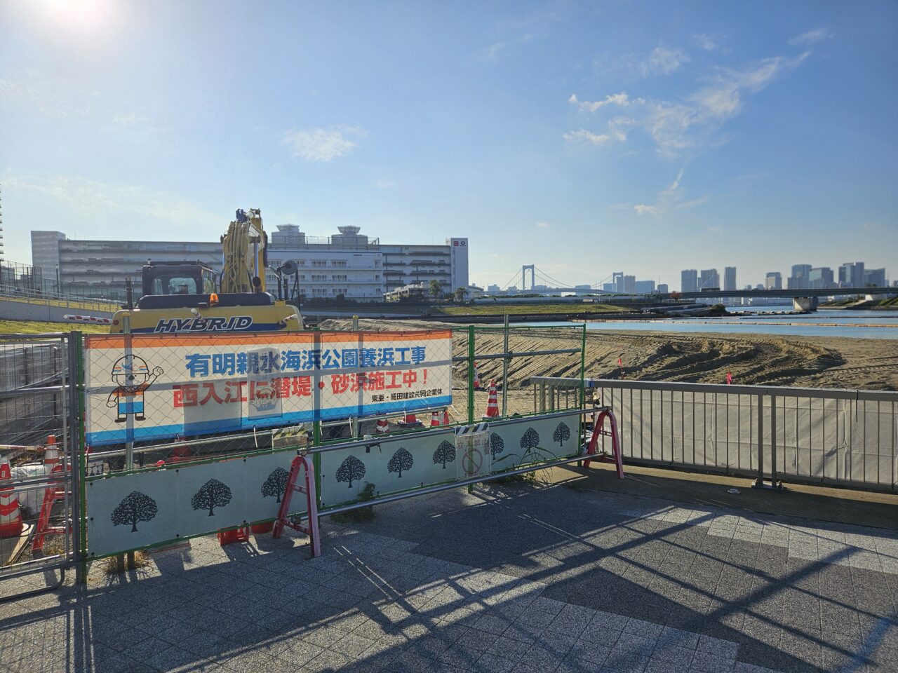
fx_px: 597
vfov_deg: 58.9
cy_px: 336
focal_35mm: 23
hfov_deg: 73.9
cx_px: 449
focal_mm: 5.4
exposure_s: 1/4456
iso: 25
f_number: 1.8
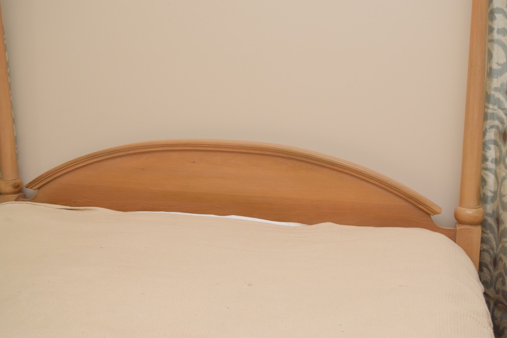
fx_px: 655
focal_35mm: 46
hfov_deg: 42.3
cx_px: 254
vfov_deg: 29.0
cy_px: 169
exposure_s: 1/100
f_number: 5.6
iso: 800
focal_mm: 31
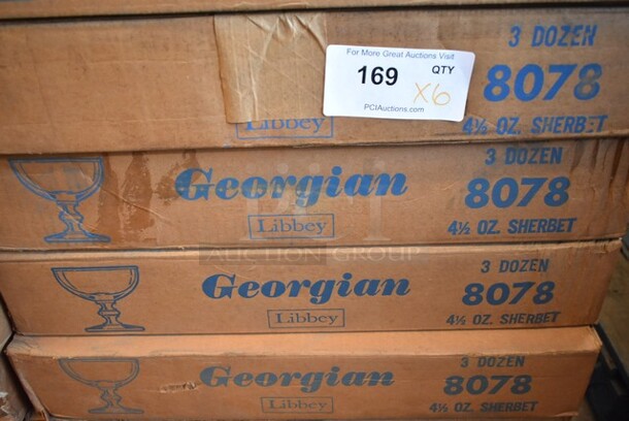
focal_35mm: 33
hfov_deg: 57.2
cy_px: 210
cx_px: 314
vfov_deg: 40.1
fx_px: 577
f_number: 3.8
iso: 2500
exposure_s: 1/125
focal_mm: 22
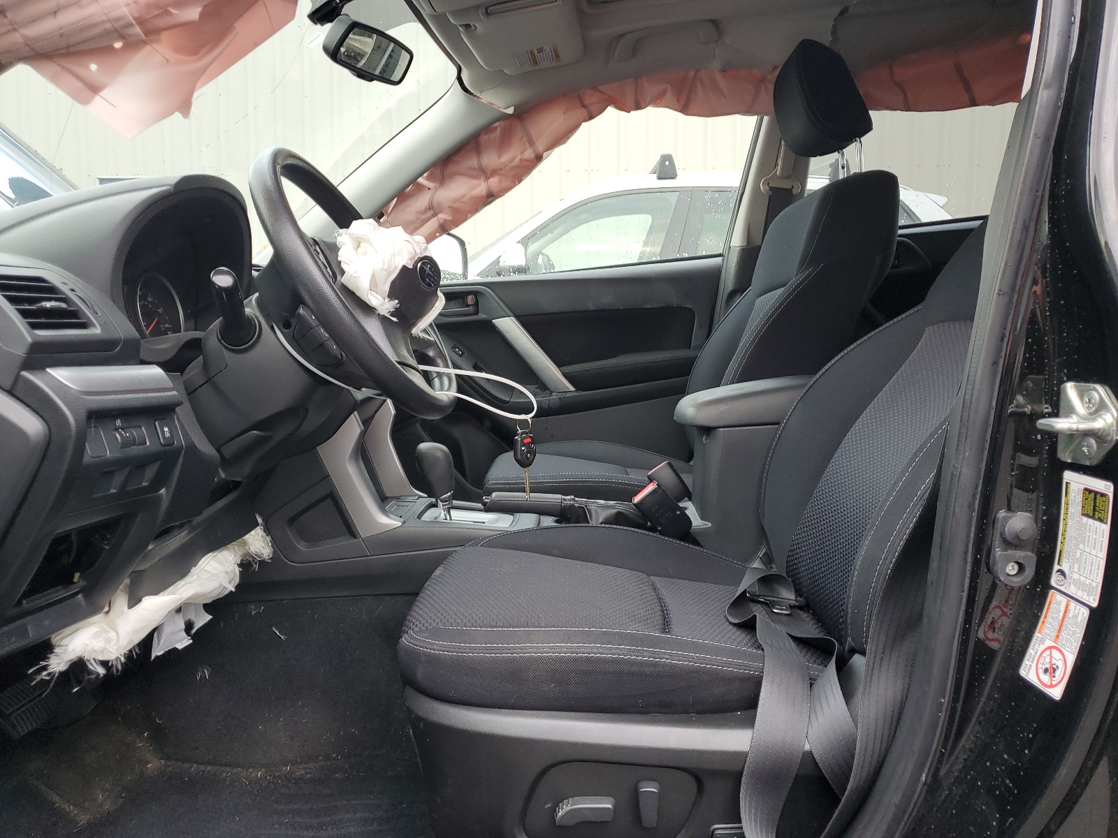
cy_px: 419
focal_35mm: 26
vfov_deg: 53.1
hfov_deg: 67.3
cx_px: 559
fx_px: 840
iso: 55
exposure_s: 1/60.2
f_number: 1.5
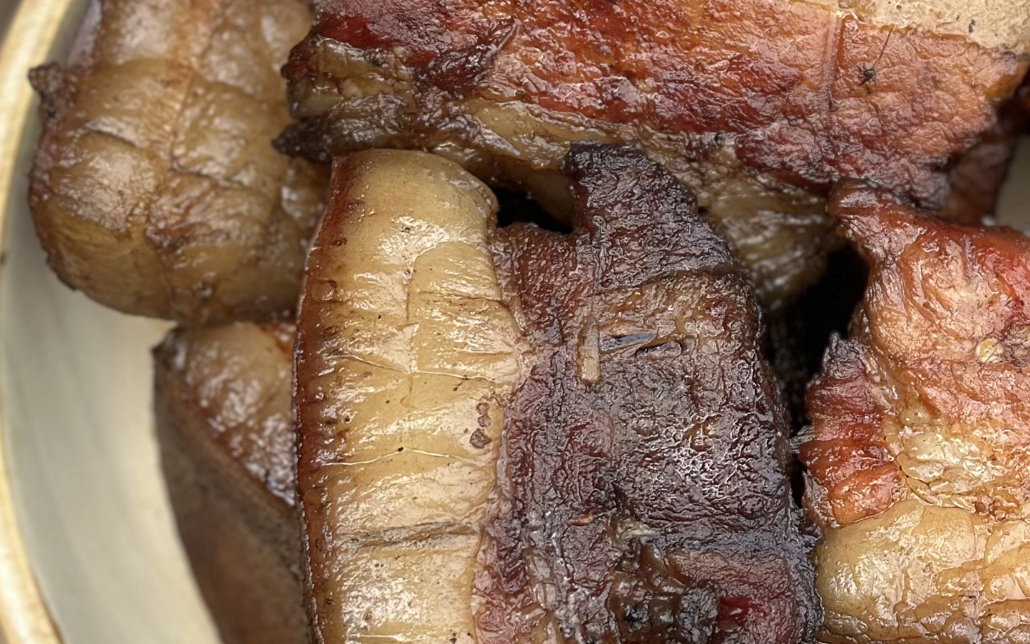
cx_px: 907
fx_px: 3481
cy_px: 287
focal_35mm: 124
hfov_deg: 16.6
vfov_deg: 10.6
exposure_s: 1/1376
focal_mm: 6.86
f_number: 1.78
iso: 80
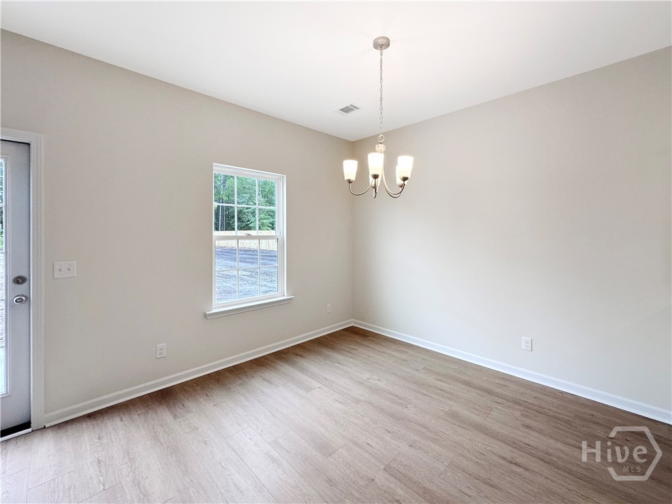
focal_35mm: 14
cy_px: 252
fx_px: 272
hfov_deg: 102.1
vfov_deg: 85.7
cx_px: 336
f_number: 2.2
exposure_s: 1/120
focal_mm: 2.22
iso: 80
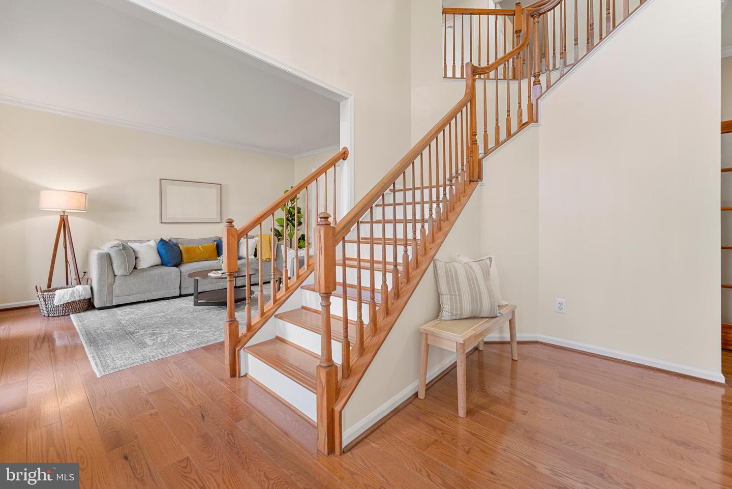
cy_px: 244
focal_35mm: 14
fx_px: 285
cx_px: 366
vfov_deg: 81.2
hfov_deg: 104.2
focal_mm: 14
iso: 100
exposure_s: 1/20
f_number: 4
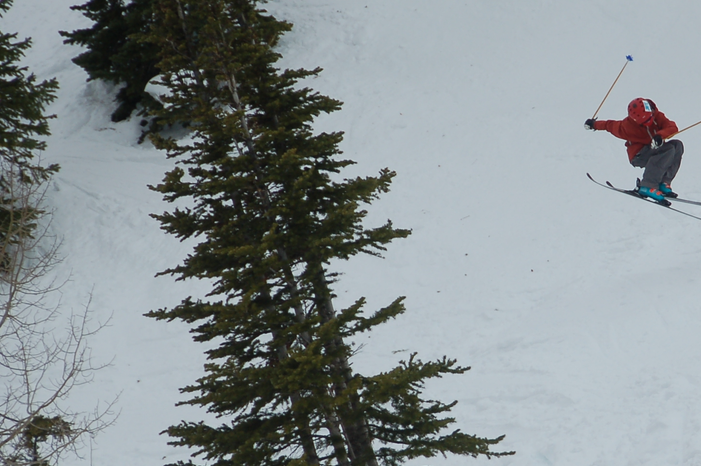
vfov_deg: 3.9
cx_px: 630
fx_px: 6771
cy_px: 213
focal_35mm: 348
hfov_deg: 5.9
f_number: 5.6
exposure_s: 1/1000
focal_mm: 112
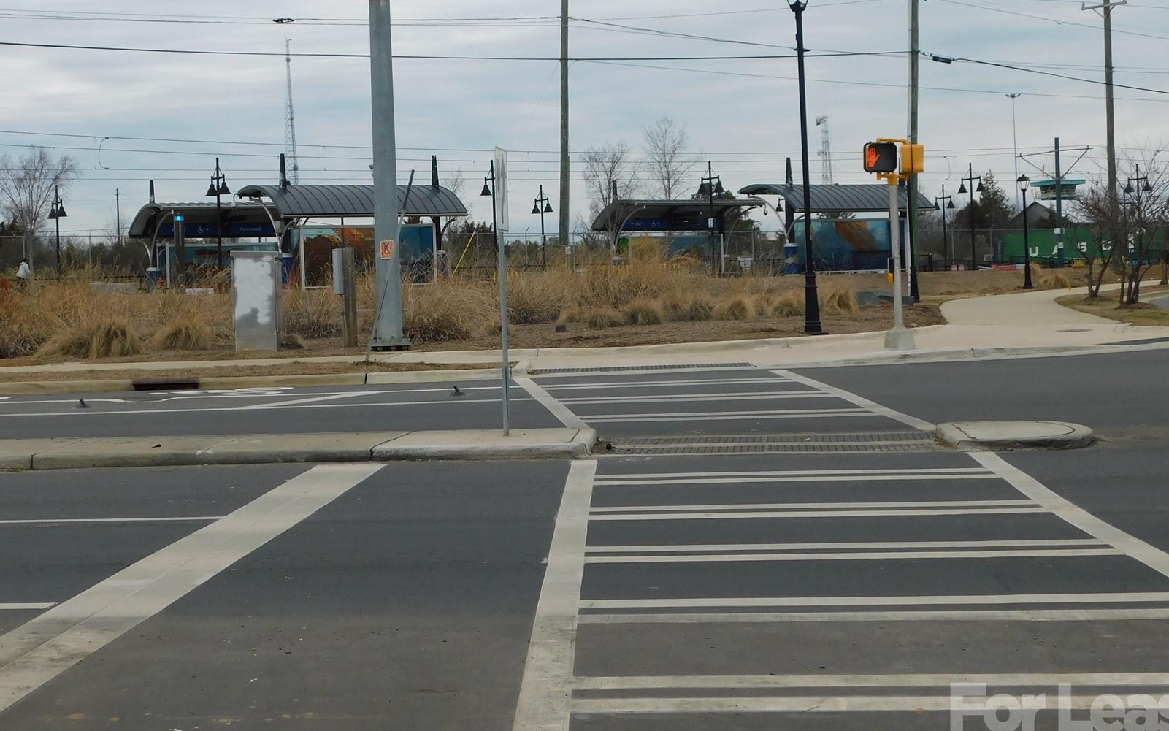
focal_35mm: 61
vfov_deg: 21.2
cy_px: 265
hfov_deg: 33.4
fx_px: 1944
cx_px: 483
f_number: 3.7
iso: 125
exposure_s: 1/800
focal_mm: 8
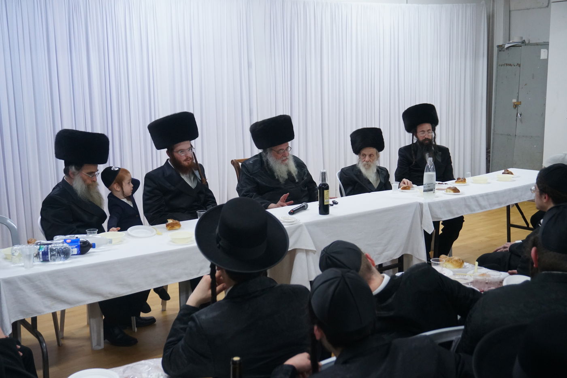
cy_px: 189
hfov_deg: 44.9
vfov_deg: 30.9
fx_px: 685
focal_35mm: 44
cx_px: 284
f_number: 4.5
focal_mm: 29
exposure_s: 1/80
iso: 2000
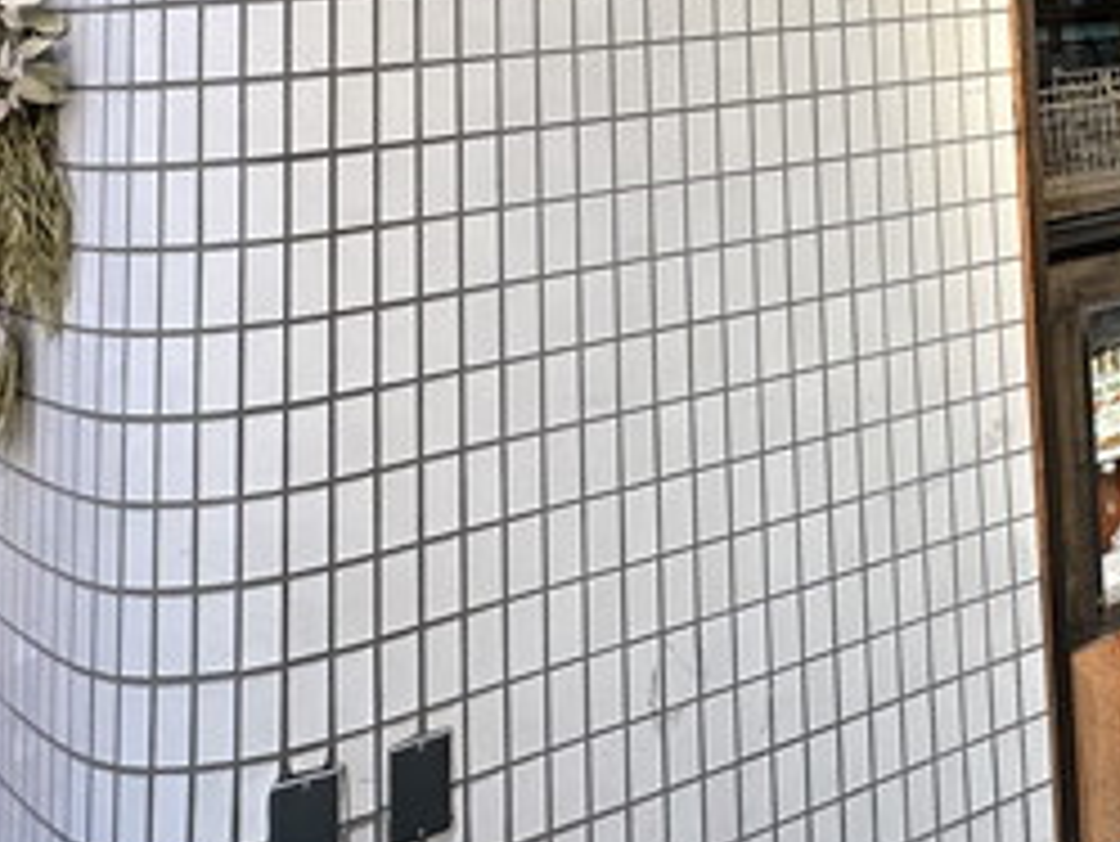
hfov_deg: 37.6
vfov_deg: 27.4
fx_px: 1457
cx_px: 1116
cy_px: -230
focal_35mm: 45
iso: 40
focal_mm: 2.22
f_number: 2.2
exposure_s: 1/106
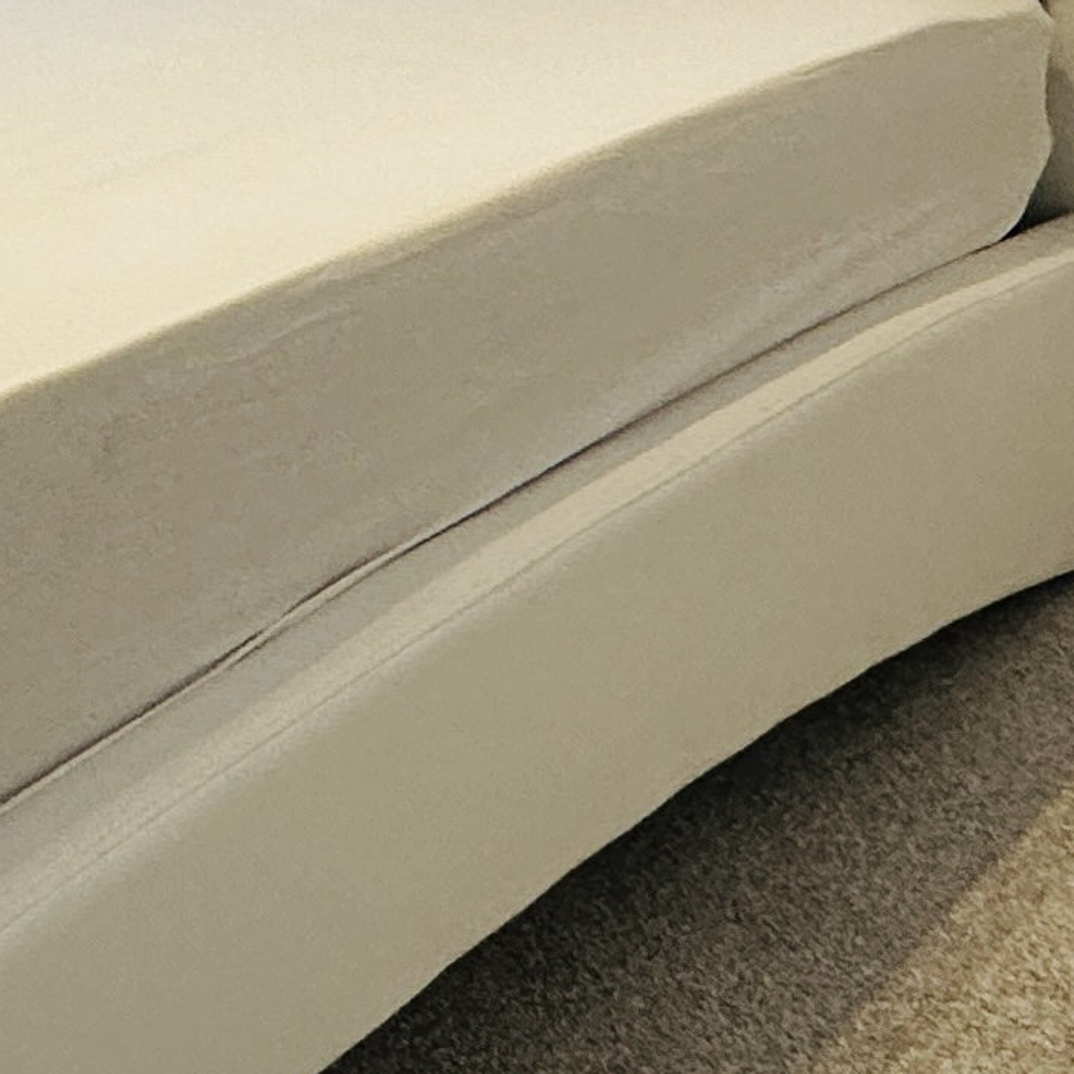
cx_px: -662
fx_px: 2492
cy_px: -370
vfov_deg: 21.6
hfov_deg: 20.0
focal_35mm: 71
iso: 125
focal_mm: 2.22
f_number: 2.2
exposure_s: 1/100
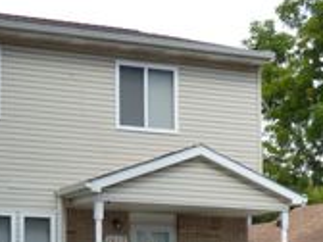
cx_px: 81
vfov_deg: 12.6
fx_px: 1082
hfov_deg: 16.9
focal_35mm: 116
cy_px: 231
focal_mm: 7.07
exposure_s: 1/400
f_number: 3.6
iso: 100
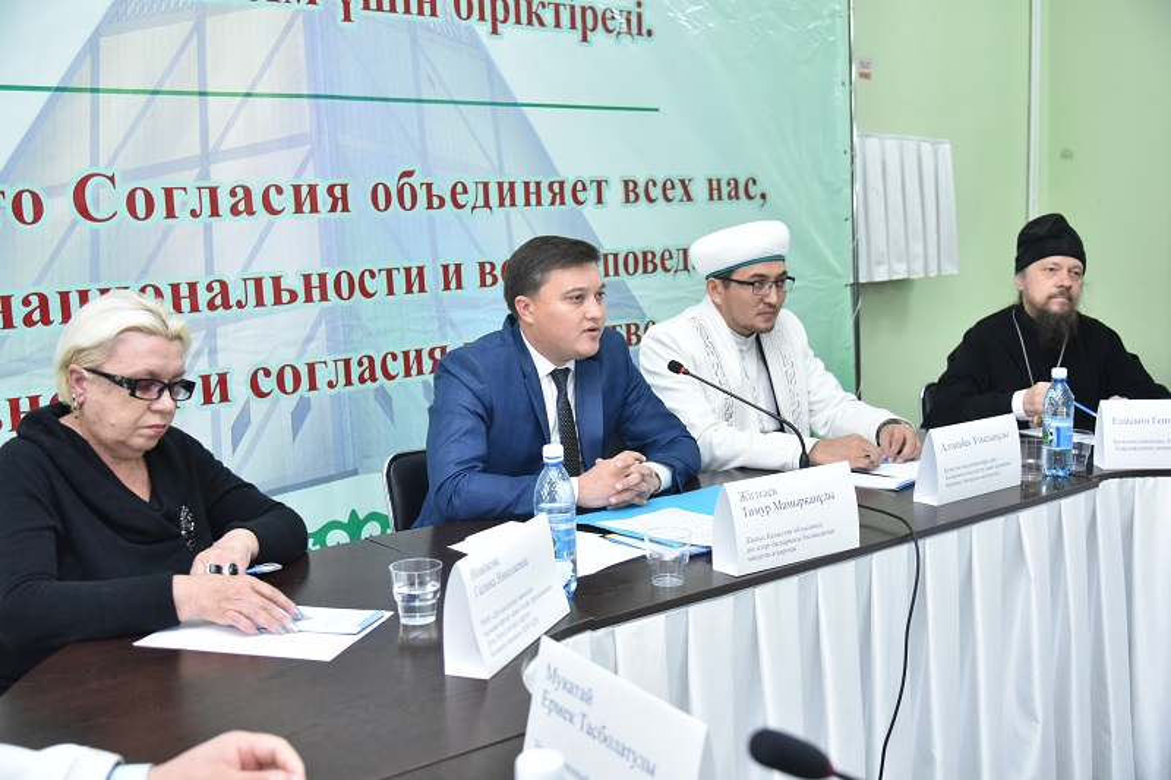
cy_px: 390
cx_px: 586
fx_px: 1236
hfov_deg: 50.7
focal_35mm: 38
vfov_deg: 35.0
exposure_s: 1/125
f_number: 4.5
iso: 3200
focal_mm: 38
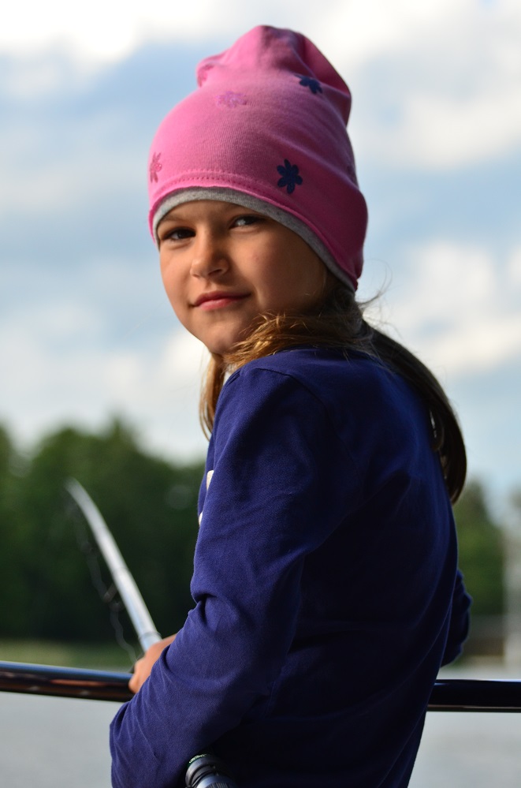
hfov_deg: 12.1
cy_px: 394
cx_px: 260
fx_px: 2455
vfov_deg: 18.2
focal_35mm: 112
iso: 640
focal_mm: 75
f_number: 4.5
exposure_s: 1/2500
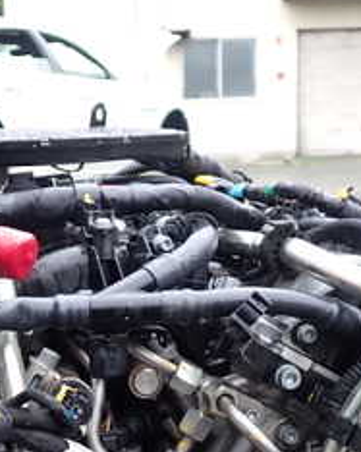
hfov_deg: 20.3
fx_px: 1002
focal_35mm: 75
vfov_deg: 24.9
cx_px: 102
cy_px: 381
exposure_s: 1/60
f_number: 2.3
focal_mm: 5.4
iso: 160
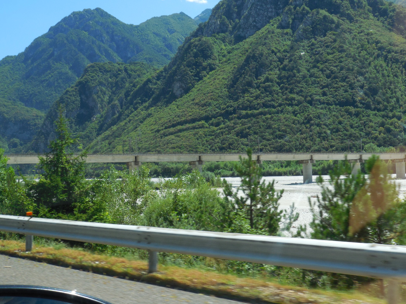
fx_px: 575
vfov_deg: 29.7
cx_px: 203
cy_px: 152
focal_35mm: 49
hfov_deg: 38.9
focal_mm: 8.8
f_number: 4.8
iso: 125
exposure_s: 1/400
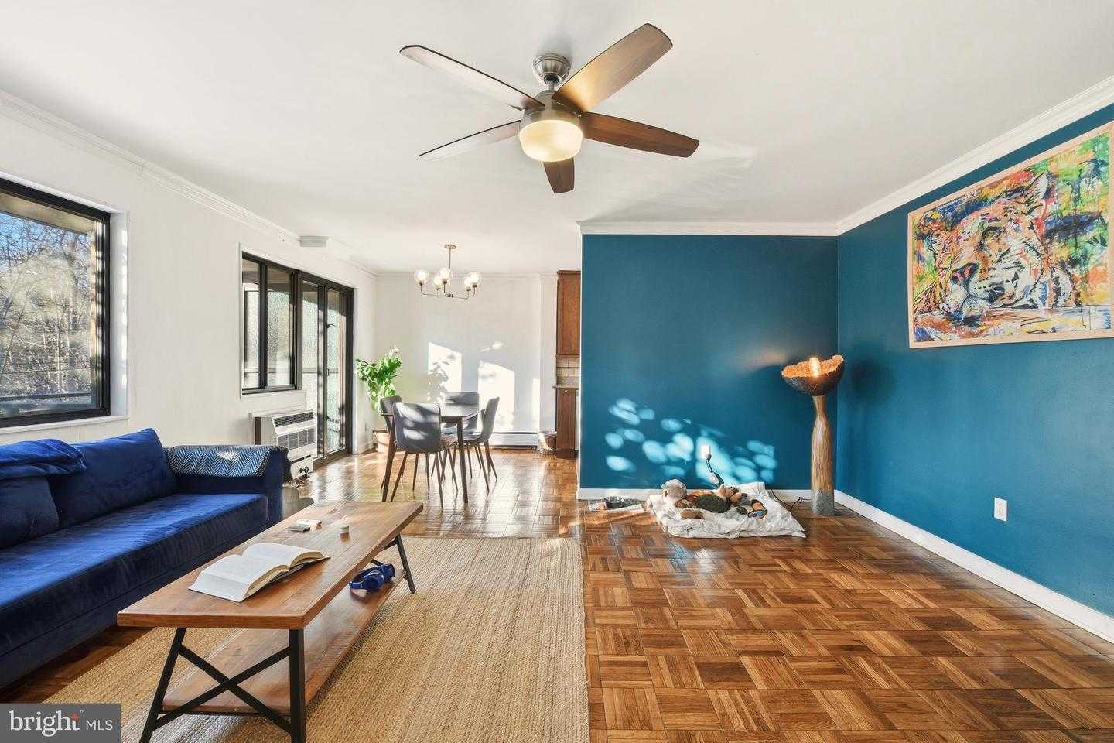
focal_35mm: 14
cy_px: 372
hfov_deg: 104.3
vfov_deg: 81.2
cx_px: 557
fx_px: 433
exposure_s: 1/60
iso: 250
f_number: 10
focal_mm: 14
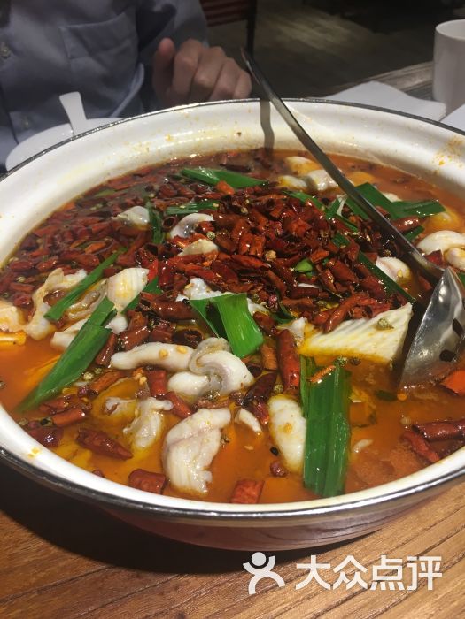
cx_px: 232
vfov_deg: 61.7
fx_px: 519
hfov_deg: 48.2
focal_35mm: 29
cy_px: 310
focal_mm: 4.15
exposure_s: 1/33
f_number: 2.2
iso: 40
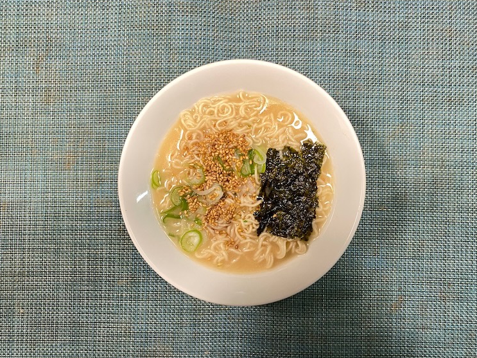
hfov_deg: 63.4
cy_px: 187
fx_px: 386
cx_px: 251
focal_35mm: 28
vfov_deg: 49.7
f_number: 1.8
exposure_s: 1/60
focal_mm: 4.25
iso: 160
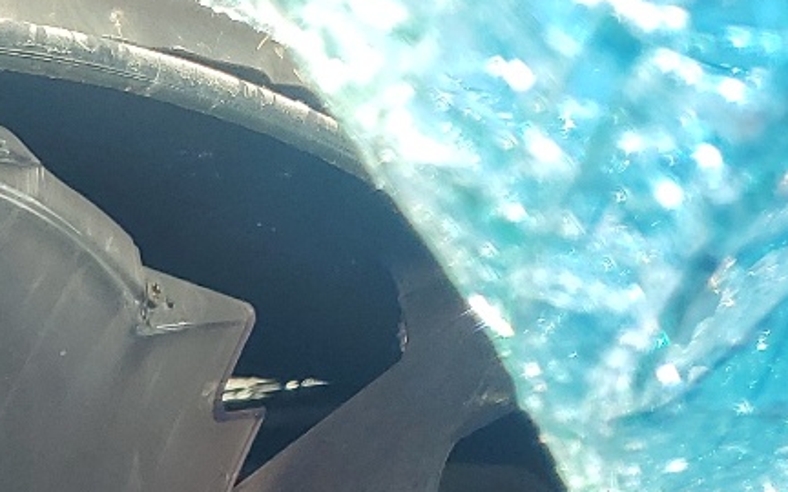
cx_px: -637
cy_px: 935
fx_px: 2191
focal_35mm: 102
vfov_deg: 11.7
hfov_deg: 16.8
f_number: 1.5
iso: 50
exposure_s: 1/500
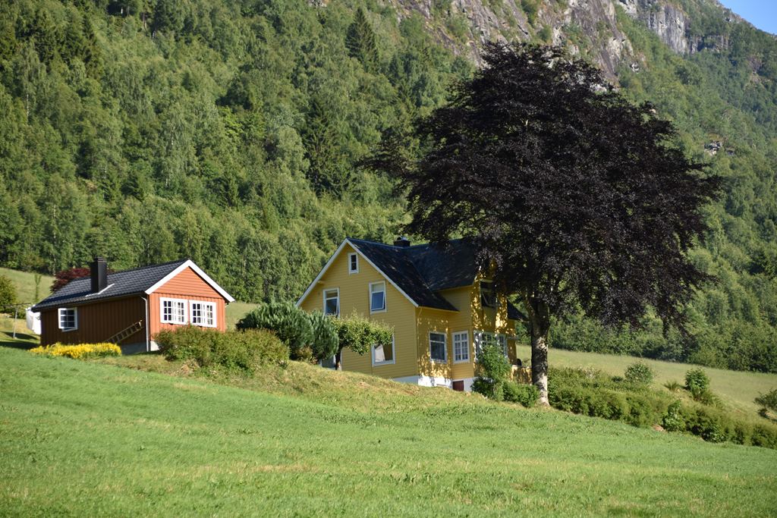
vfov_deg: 9.3
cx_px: 388
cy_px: 259
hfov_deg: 14.0
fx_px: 3173
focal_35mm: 147
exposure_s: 1/320
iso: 110
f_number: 5.6
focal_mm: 98
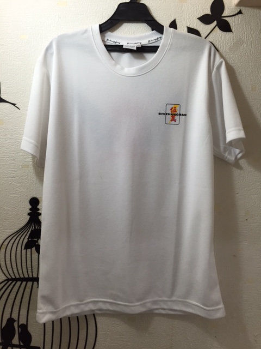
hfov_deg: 48.2
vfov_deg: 61.7
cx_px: 130
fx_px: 292
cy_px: 174
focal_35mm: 29
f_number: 2.2
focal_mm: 4.15
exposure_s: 1/30
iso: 40
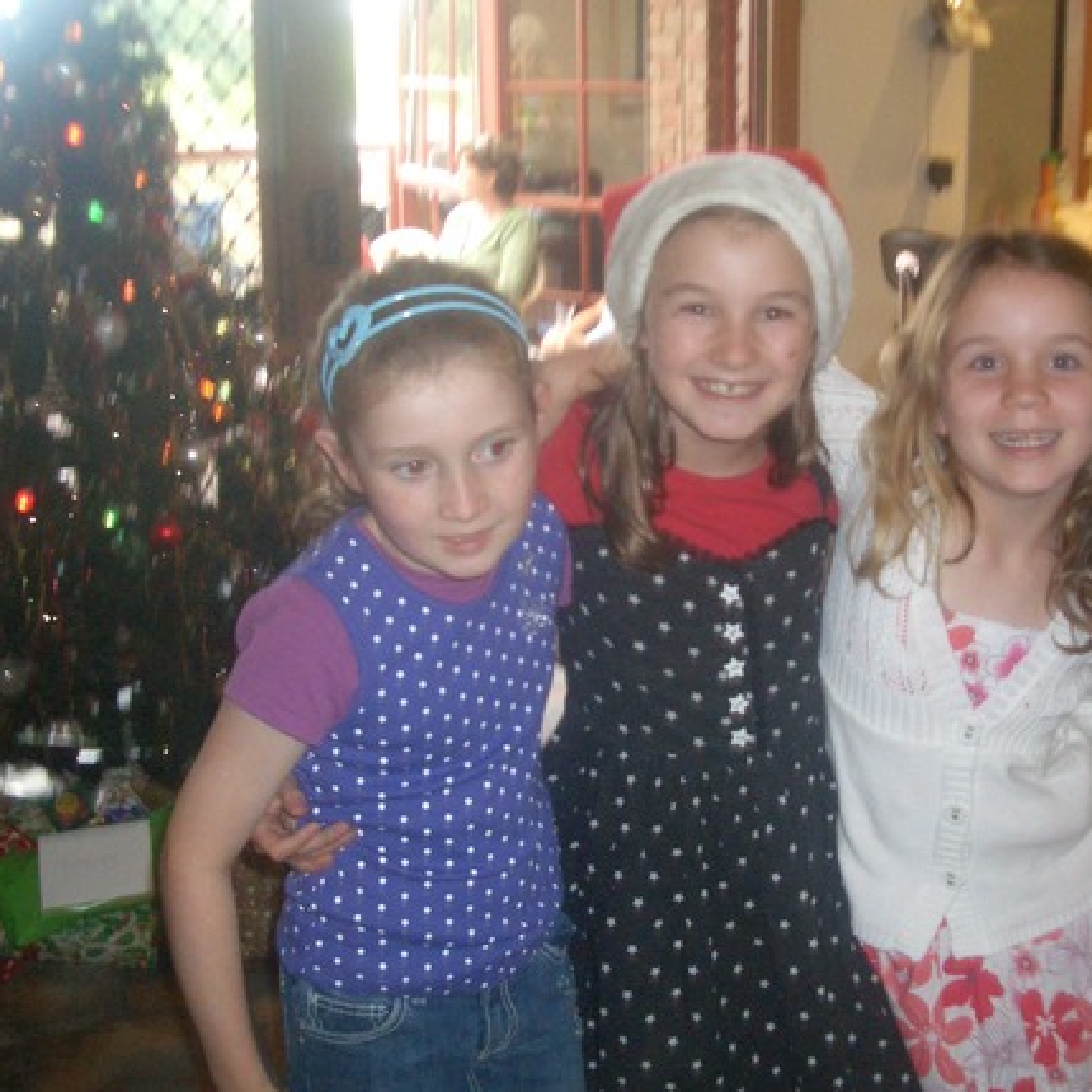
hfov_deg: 36.7
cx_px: 622
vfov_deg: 36.8
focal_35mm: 46
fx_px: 1642
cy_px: 508
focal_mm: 5.8
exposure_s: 1/60
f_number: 2.6
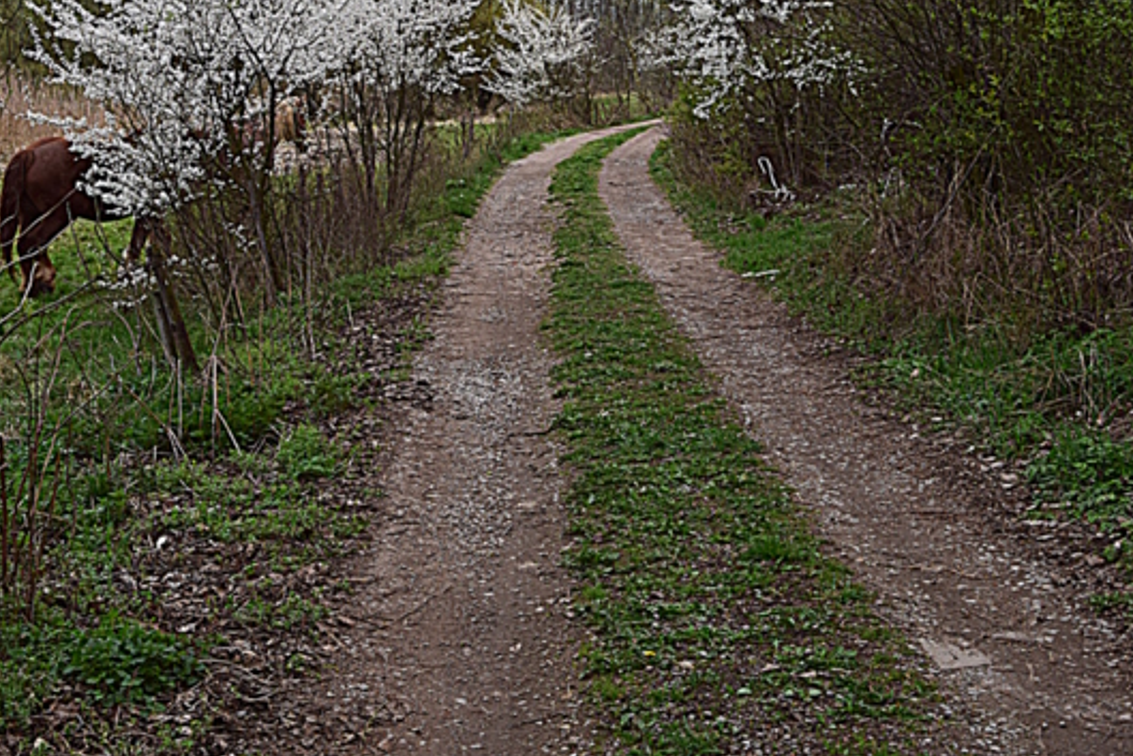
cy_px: 201
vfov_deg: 23.7
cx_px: 563
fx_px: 1787
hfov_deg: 35.2
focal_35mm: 57
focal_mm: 25
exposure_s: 1/80
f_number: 9
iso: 400
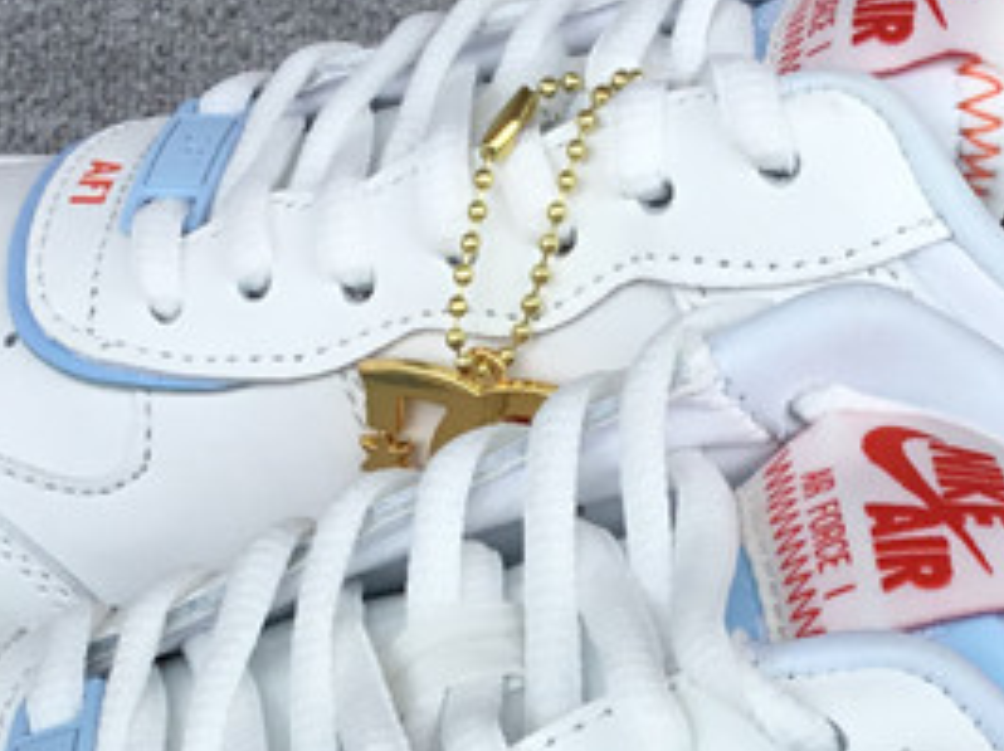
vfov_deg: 13.7
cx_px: 506
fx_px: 3043
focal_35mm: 105
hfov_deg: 18.7
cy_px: 885
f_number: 2.4
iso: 25
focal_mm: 3.3
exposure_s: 1/574
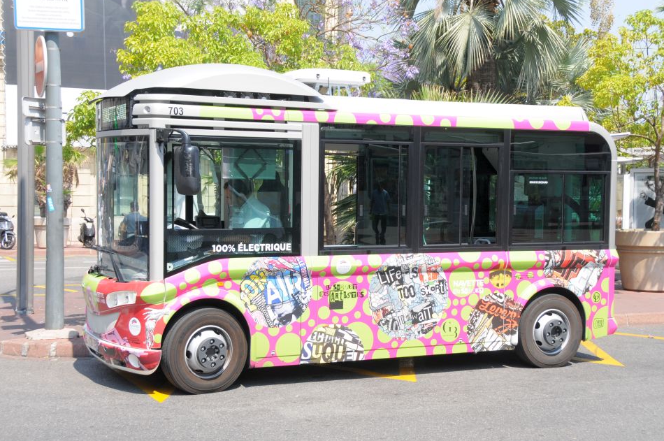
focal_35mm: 55
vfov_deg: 24.6
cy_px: 219
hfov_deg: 36.3
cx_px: 331
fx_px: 1013
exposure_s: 1/320
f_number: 9
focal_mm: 34
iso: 200
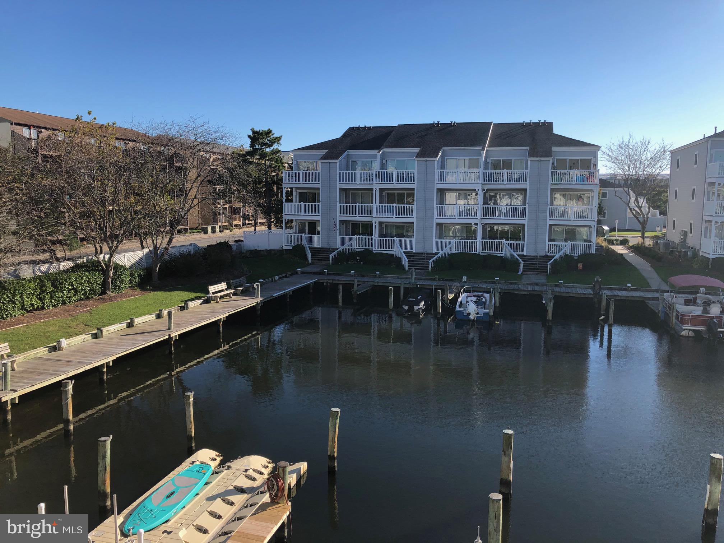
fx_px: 586
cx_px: 362
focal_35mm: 28
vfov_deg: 49.7
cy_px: 272
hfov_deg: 63.4
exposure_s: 1/1429
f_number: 1.8
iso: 20
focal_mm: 4
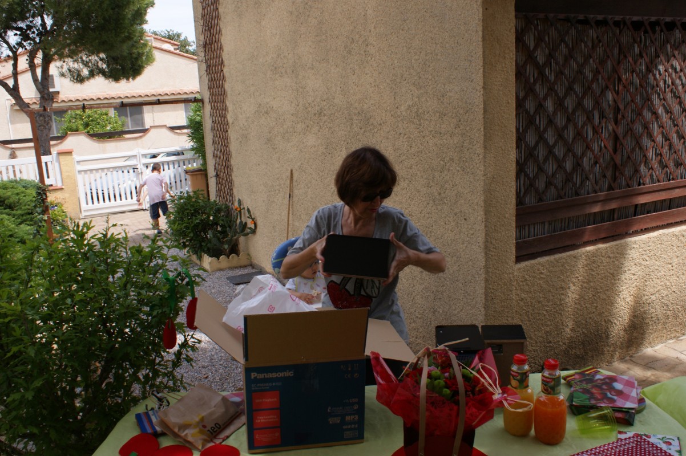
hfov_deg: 62.0
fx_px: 571
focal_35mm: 30
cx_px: 343
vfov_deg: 43.6
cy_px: 228
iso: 100
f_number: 10
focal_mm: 20
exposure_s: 1/80
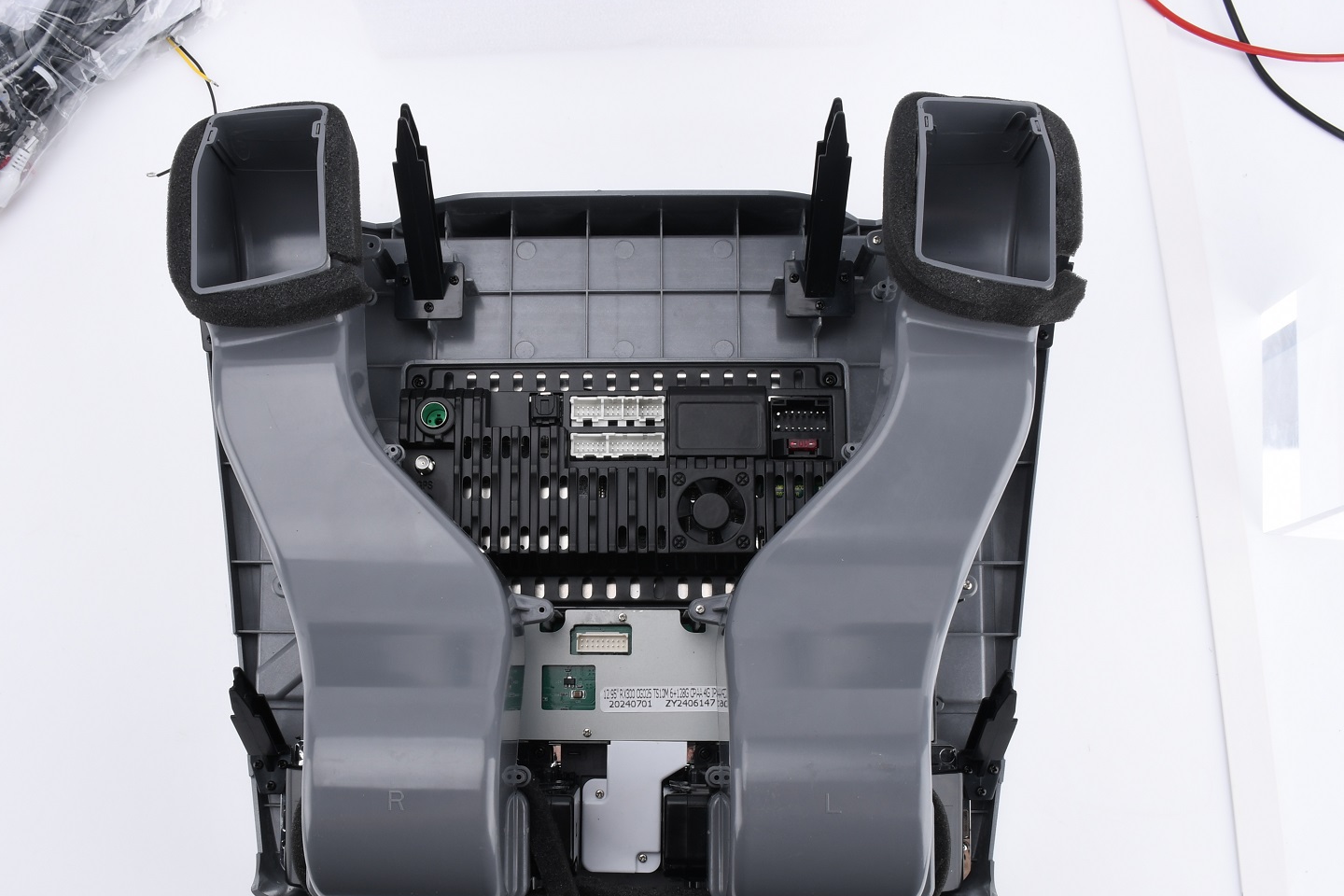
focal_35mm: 36
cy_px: 530
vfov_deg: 36.8
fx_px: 1344
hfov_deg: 53.0
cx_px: 605
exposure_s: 1/200
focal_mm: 18
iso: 160
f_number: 18
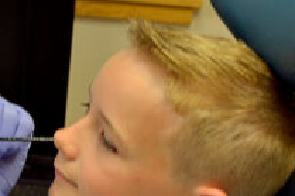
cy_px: 29
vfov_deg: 7.1
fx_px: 1579
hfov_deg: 10.3
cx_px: -154
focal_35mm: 193
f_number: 5.6
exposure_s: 1/50
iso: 400
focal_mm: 35
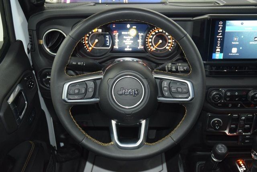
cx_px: 128
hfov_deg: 47.9
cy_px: 86
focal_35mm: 40
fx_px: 289
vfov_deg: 33.0
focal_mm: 27
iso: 1800
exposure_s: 1/30
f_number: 3.8
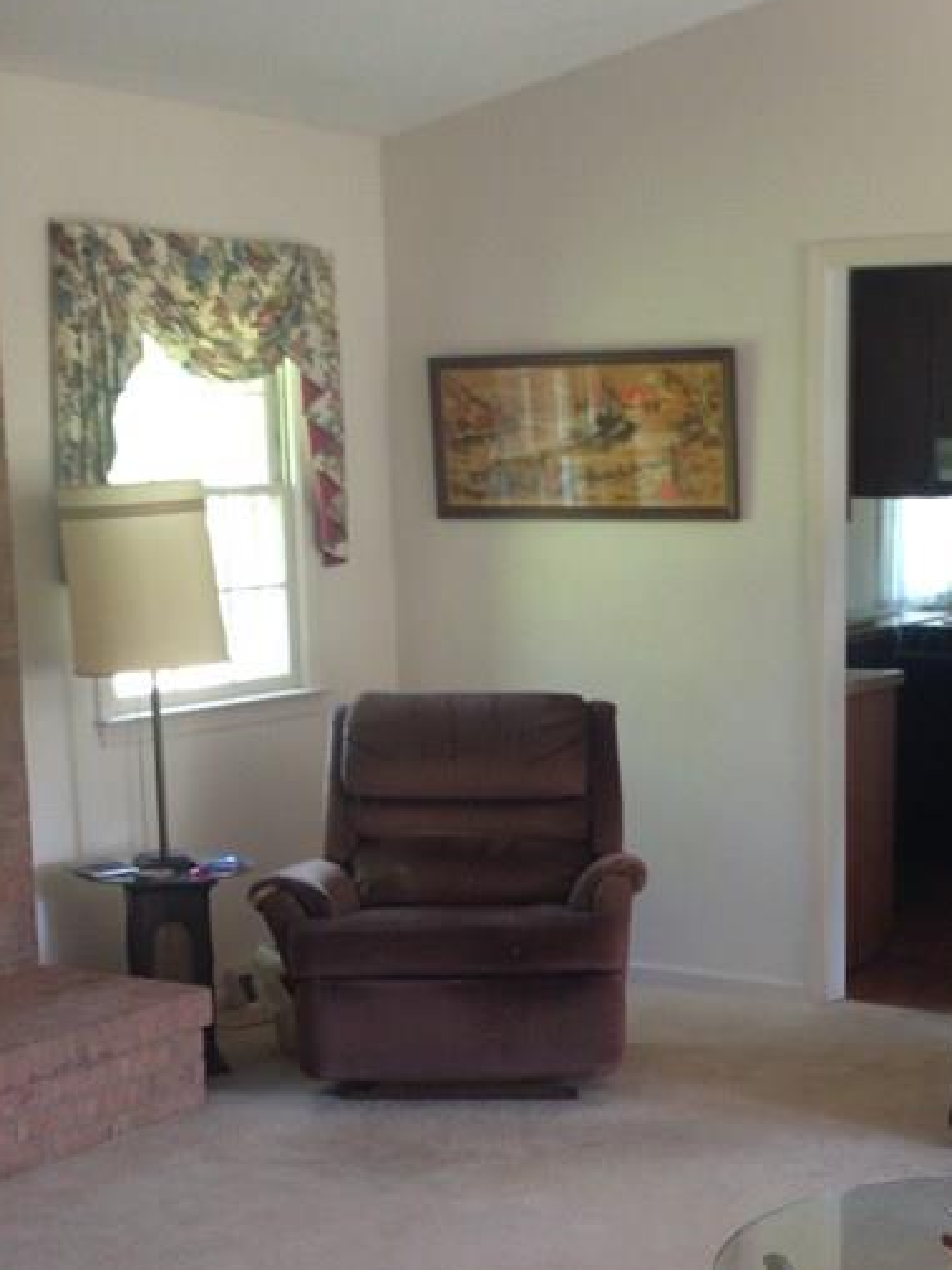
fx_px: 2457
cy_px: 942
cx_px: 703
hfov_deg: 21.8
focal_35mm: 67
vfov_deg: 28.6
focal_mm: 4.12
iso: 64
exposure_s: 1/20
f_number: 2.4
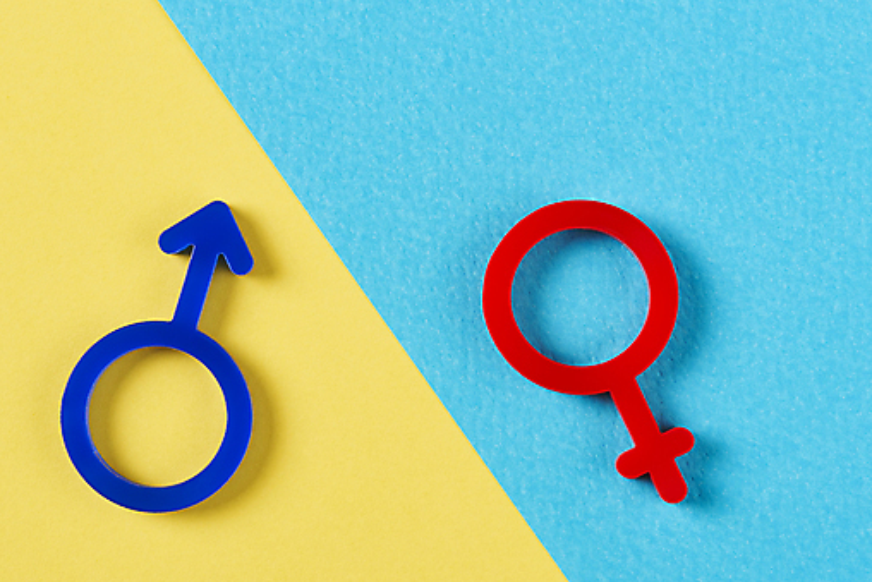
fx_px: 3004
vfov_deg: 11.1
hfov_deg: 16.5
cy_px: 331
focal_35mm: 124
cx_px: 388
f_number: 18
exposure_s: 1/125
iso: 100
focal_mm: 105
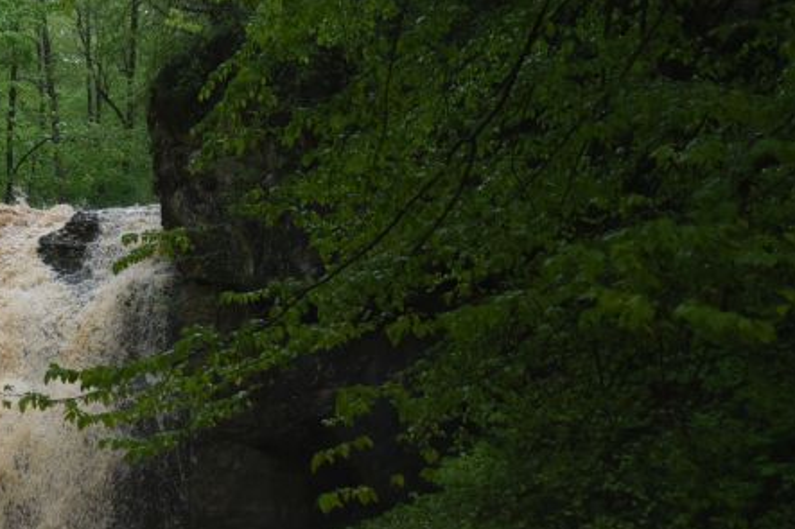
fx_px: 2009
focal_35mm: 91
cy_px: 429
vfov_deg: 14.9
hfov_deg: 20.5
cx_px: -239
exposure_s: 1/125
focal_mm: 31
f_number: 5.6
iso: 800
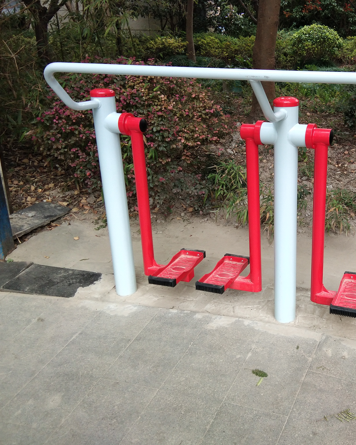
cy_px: 220
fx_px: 540
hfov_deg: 35.2
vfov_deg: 44.8
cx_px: 291
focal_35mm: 41
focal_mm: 3.69
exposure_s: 1/100
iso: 80
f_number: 2.2
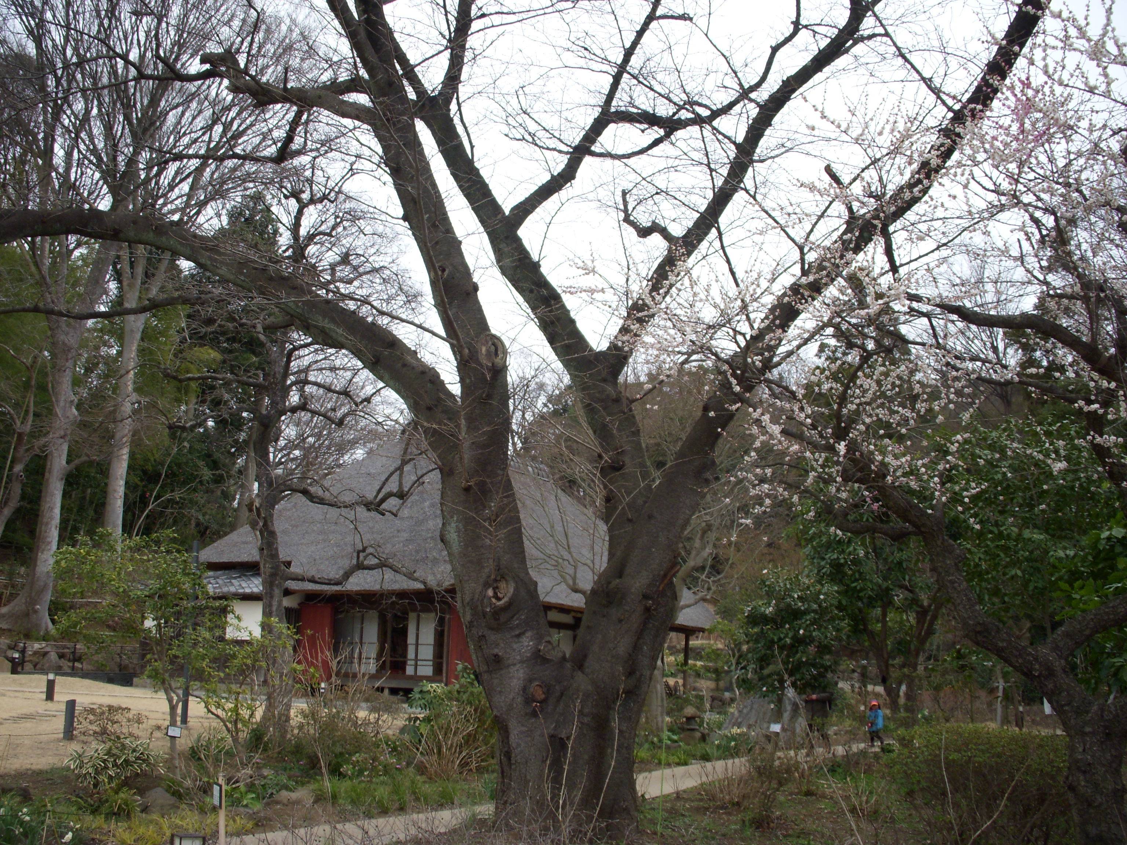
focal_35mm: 38
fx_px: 1237
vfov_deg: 37.7
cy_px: 422
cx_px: 564
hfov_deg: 49.0
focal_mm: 6.3
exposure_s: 1/250
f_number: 3.3
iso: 100
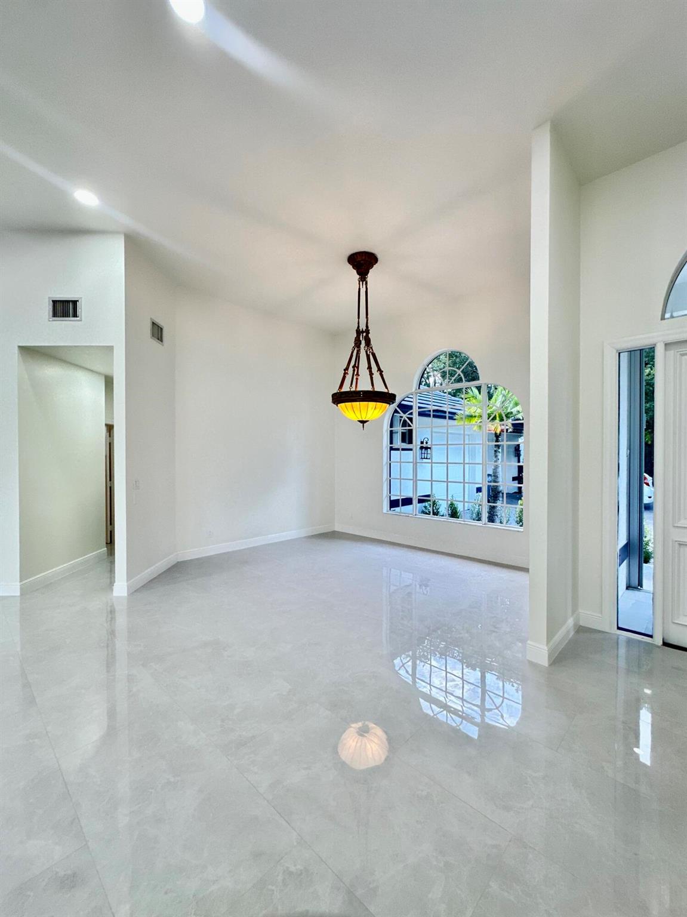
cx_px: 344
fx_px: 371
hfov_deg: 85.6
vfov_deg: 102.1
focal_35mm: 14
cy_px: 458
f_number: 2.2
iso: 320
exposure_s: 1/60
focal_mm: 2.22
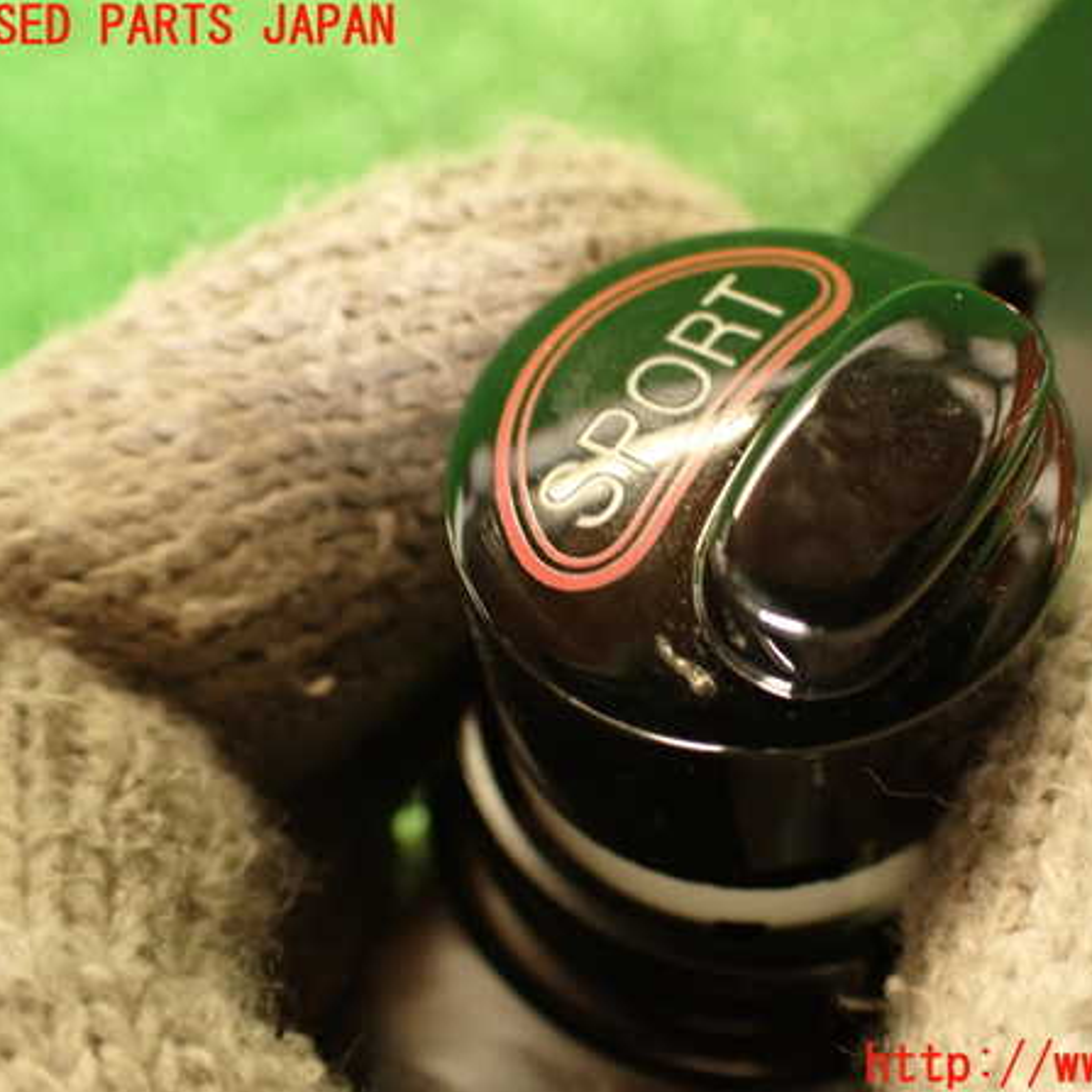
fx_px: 1356
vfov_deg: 43.9
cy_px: 547
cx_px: 684
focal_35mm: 38
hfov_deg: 43.5
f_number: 2.4
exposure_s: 1/30
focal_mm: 5.79
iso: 250
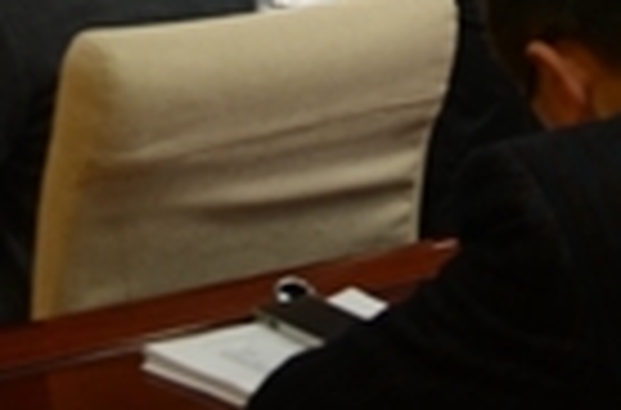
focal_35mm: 126
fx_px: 2166
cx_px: 446
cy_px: -401
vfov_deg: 10.0
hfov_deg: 16.3
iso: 100
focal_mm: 21
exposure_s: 1/13
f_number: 3.8
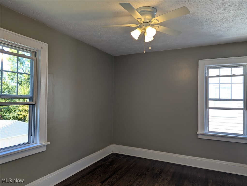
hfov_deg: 71.5
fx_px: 171
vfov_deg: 56.9
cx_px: 124
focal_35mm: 24
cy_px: 93
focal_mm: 6.81
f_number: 1.85
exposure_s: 1/74.7
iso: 27
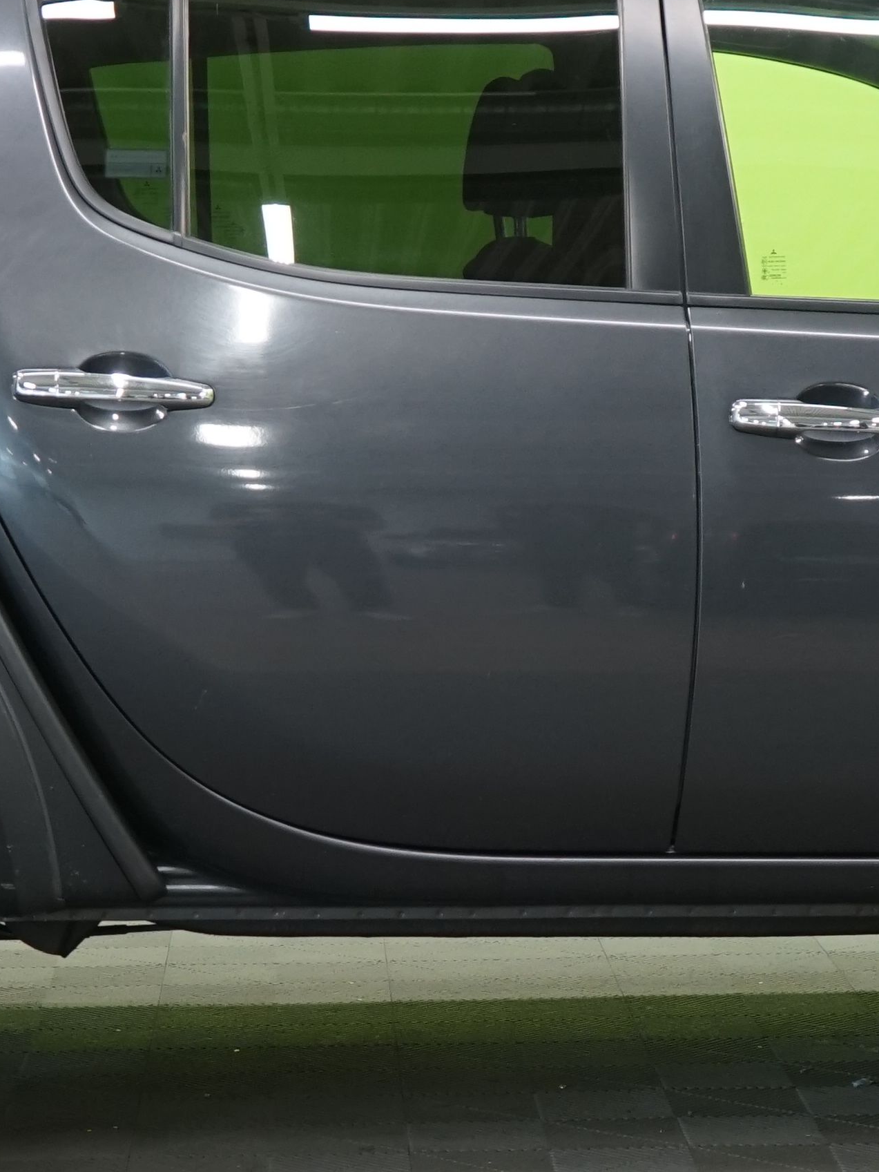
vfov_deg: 16.5
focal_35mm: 119
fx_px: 4028
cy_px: 664
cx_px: 440
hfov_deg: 12.5
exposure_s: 1/50
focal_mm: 35
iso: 800
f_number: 4.5
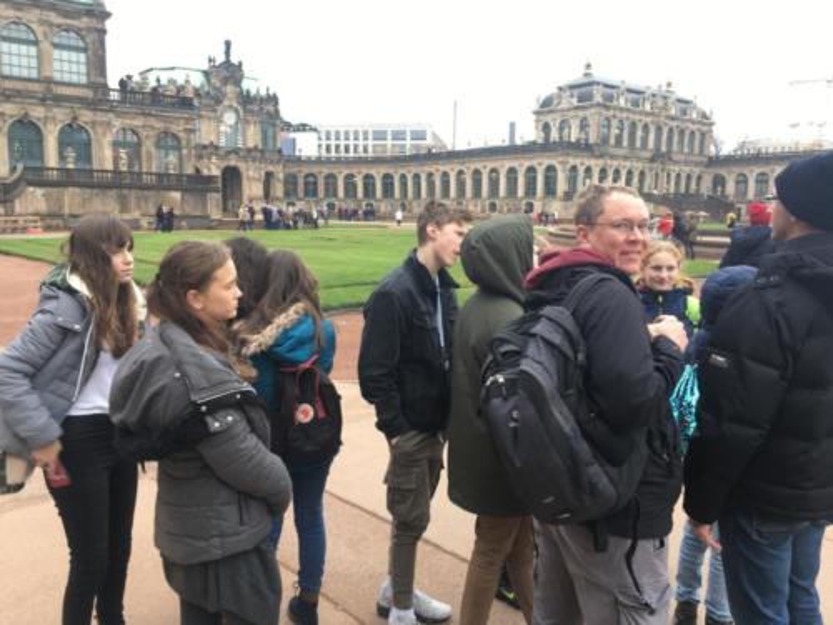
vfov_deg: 48.2
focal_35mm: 29
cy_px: 312
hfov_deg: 61.7
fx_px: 698
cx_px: 416
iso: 25
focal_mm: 4.15
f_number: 2.2
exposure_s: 1/50
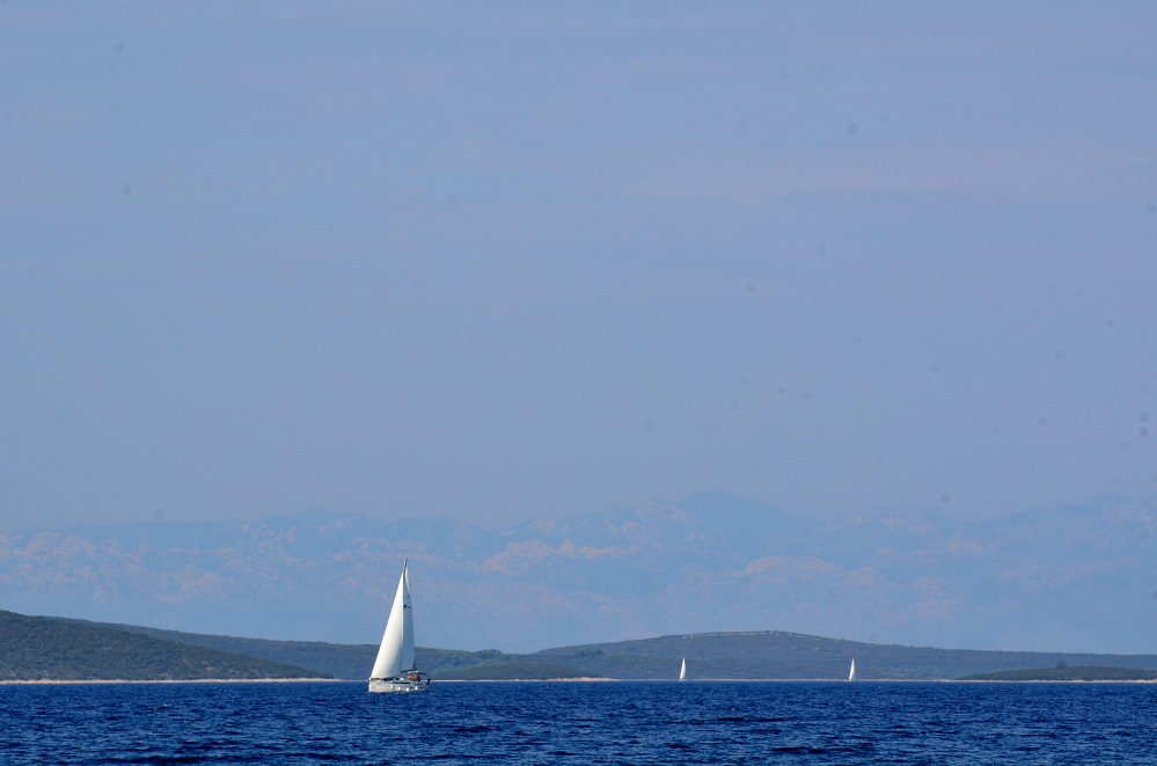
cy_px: 383
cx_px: 578
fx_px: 5867
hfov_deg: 11.3
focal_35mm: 183
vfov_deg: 7.5
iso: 400
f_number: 14
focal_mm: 122
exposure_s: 1/400
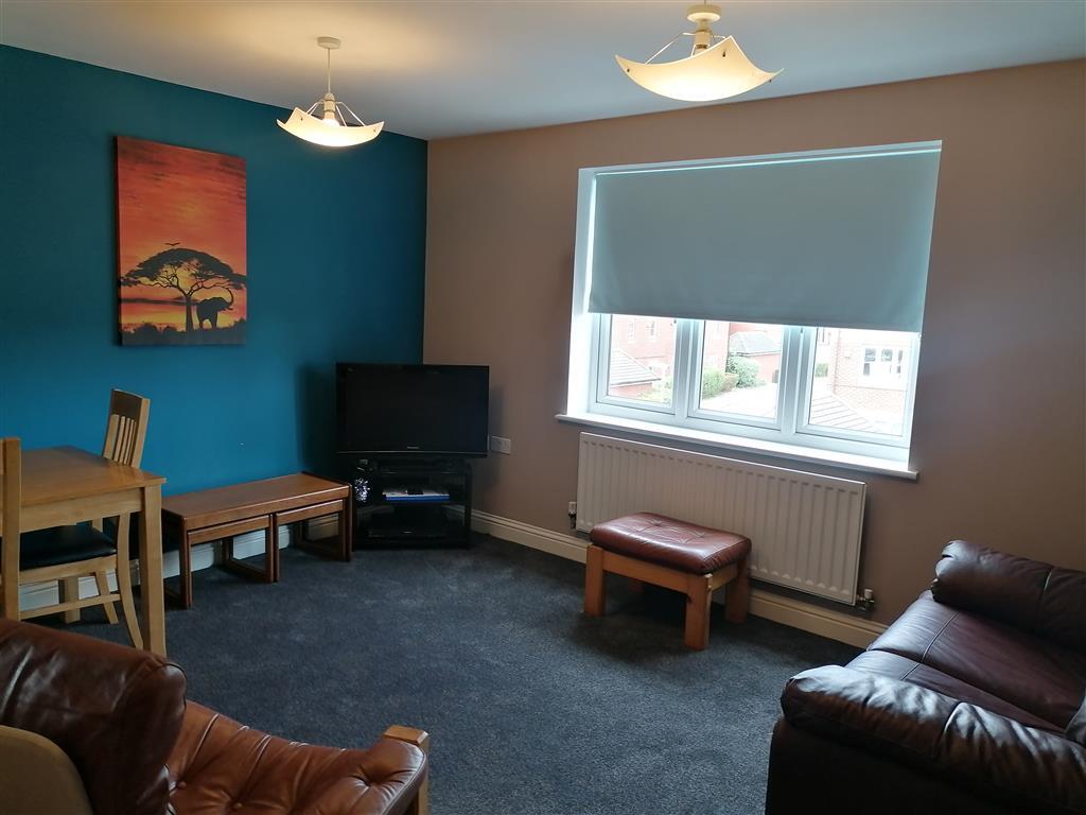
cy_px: 408
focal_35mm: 27
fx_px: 847
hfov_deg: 65.3
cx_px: 543
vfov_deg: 51.4
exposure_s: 1/50
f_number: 1.8
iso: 80
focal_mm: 4.75
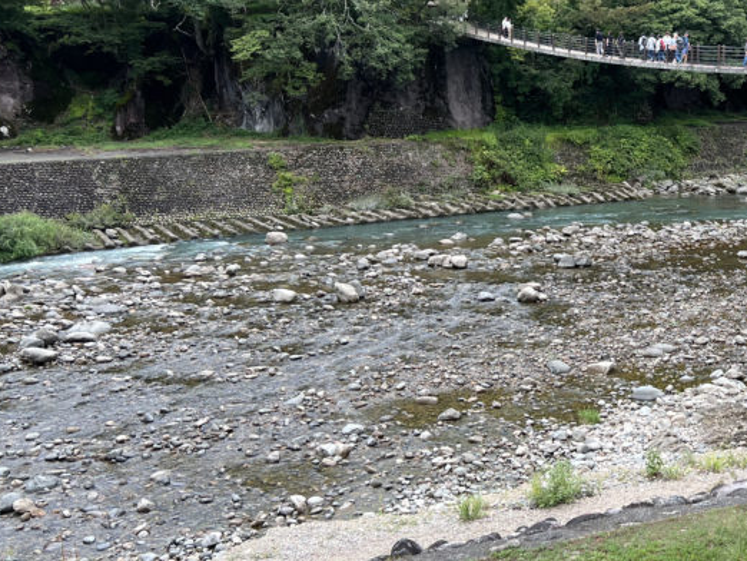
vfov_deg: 28.5
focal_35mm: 51
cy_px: 218
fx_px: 1101
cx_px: 665
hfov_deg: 35.4
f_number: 1.5
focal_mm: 5.7
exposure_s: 1/628
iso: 50
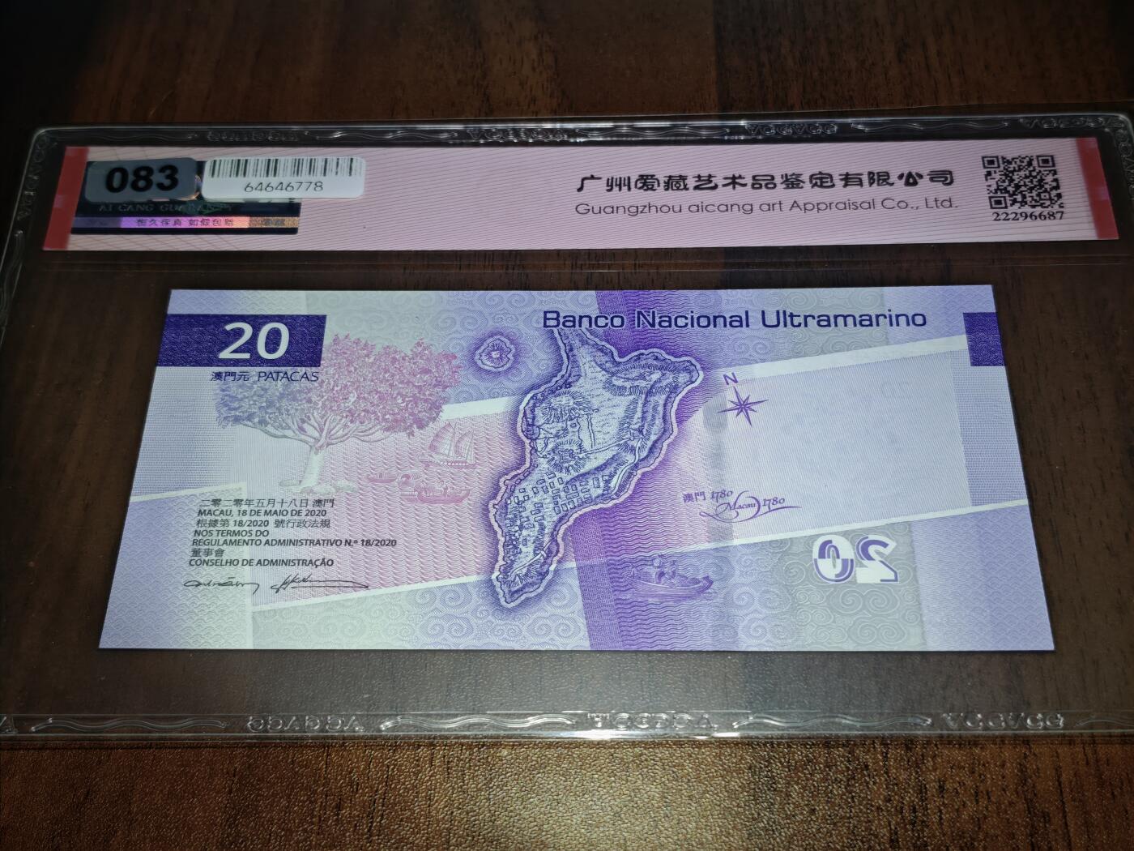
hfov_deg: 38.2
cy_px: 426
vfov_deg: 29.1
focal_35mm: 50
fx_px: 1638
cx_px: 567
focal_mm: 5.85
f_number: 1.63
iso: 250
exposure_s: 1/105
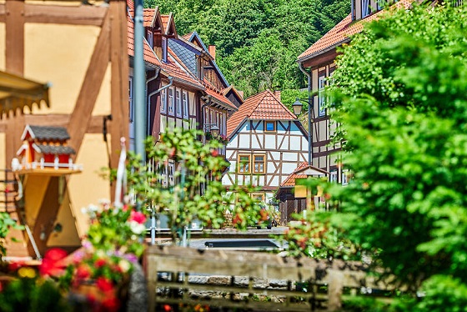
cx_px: 234
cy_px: 156
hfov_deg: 15.2
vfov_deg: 10.2
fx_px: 1752
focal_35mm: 135
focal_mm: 135
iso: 100
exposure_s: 1/1000
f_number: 3.5
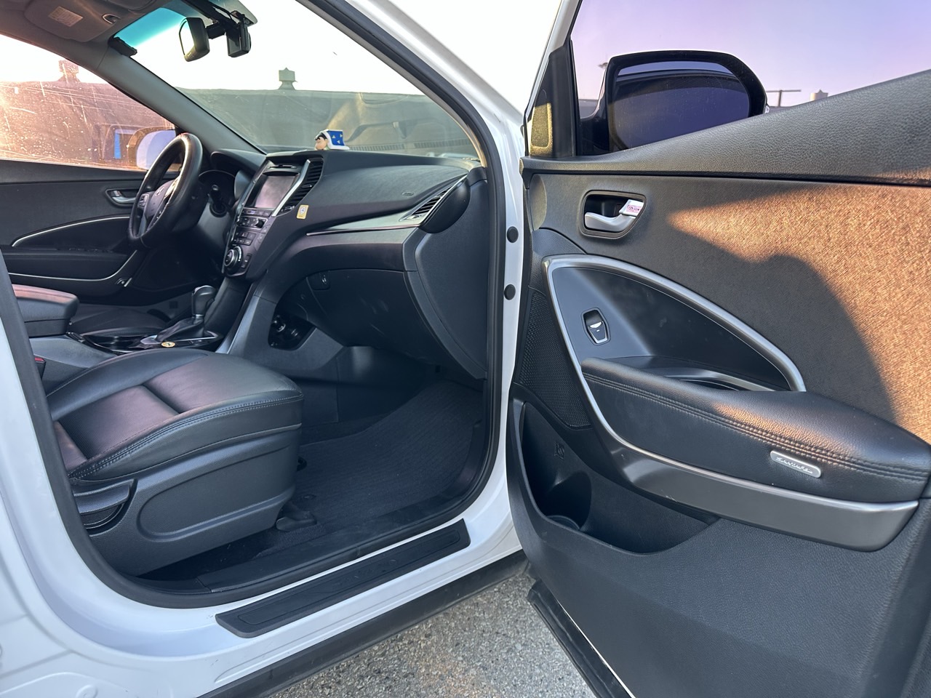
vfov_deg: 56.8
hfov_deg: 71.6
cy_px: 349
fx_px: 645
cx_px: 466
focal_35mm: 24
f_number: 1.78
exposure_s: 1/121
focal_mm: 6.86
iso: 160
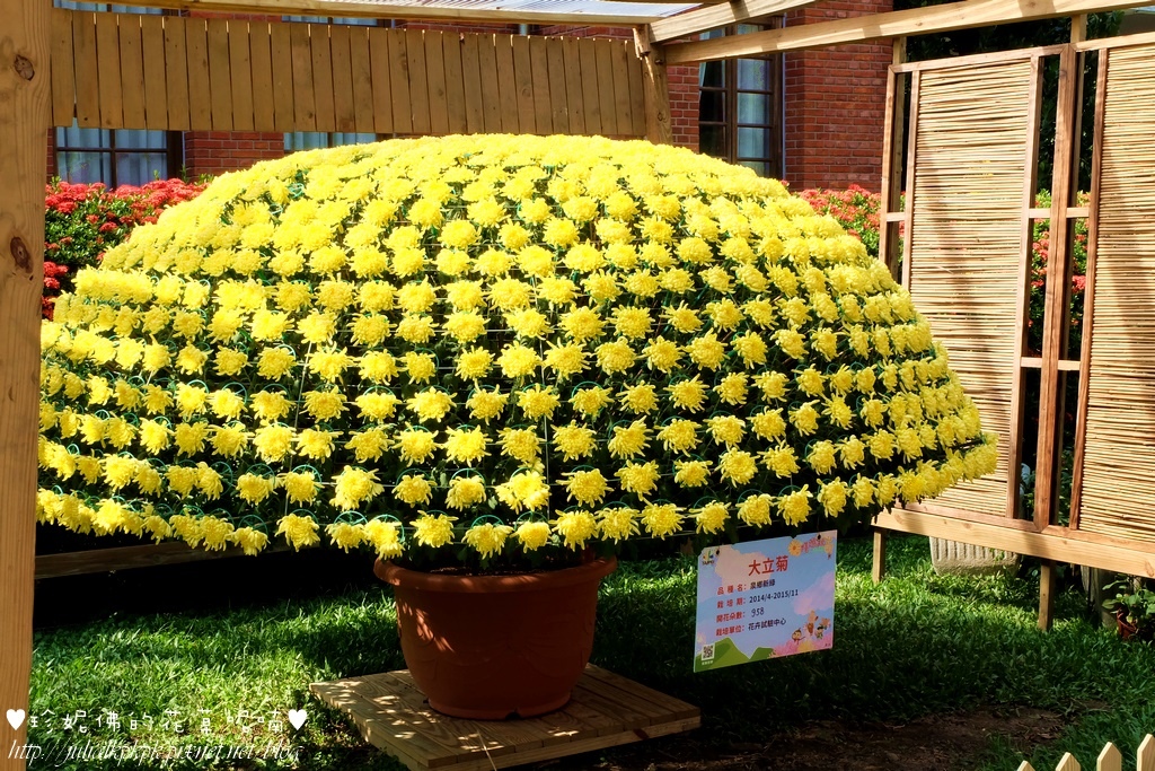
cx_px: 578
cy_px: 386
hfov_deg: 38.9
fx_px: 1636
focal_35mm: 51
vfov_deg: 26.5
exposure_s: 1/60
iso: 800
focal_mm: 34
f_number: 22
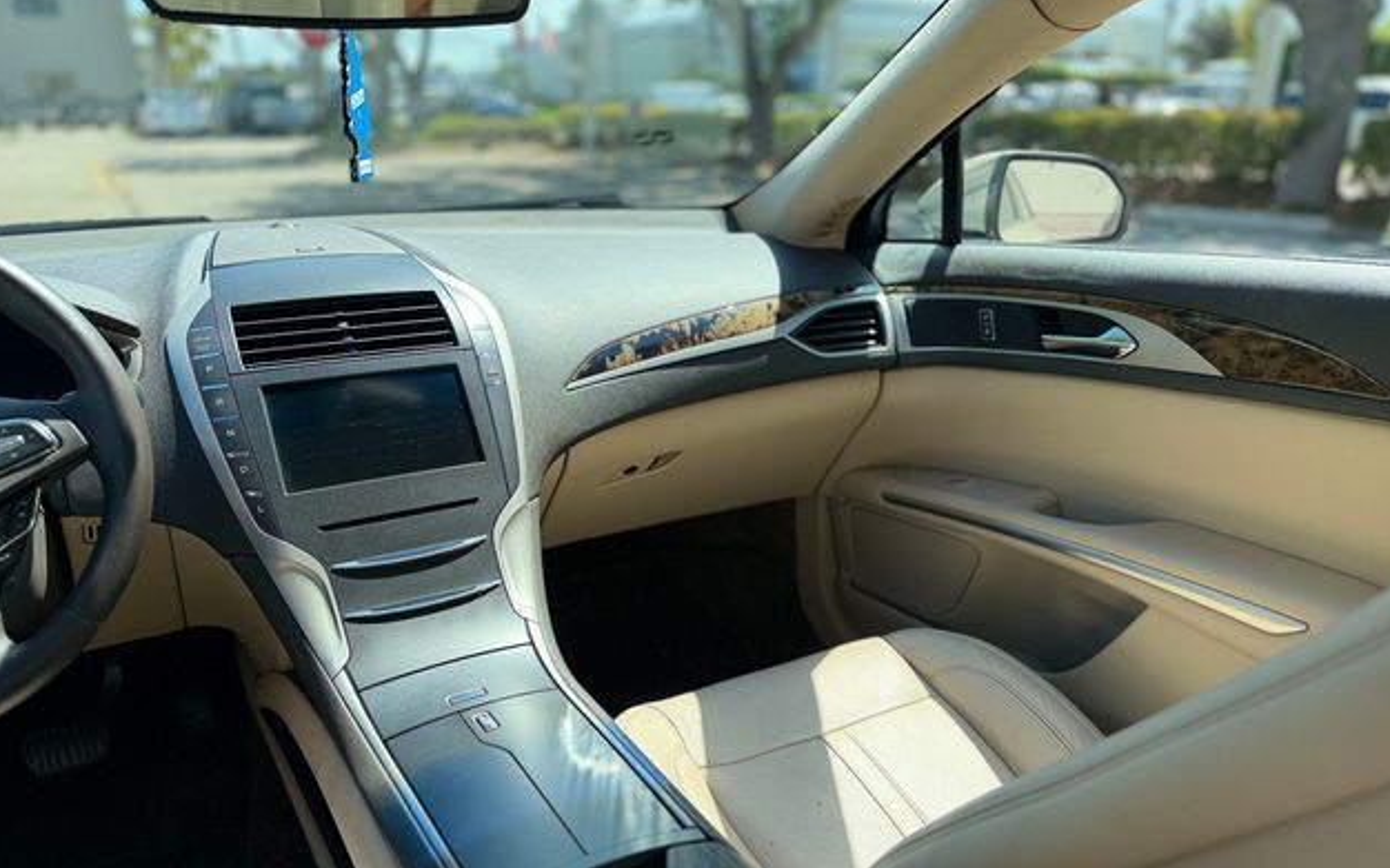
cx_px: 702
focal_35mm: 26
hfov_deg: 70.4
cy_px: 480
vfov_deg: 47.5
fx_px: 985
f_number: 1.78
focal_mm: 6.76
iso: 100
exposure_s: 1/2232
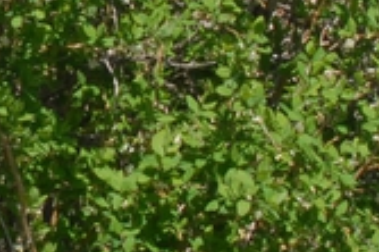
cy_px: -10
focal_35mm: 258
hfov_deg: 7.9
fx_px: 2713
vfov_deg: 5.3
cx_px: -104
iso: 400
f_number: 10
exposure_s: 1/350
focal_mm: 28
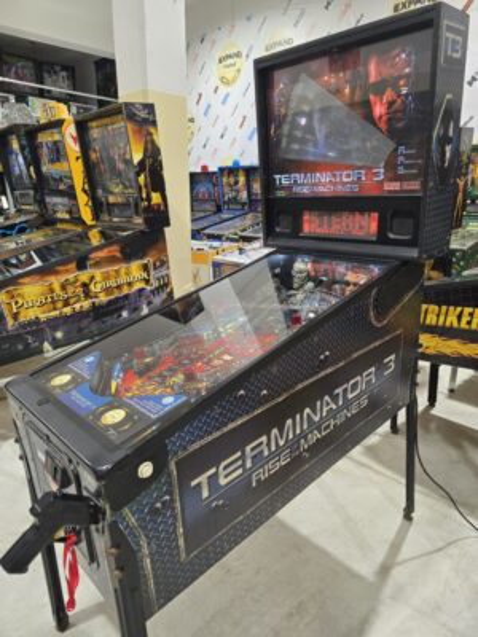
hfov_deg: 58.9
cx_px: 239
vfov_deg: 73.9
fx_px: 423
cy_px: 318
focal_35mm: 23
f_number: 1.7
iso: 125
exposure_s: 1/100
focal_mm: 6.3
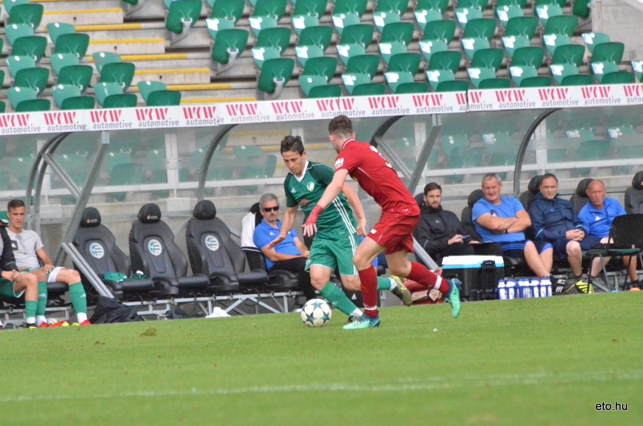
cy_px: 213
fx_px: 8021
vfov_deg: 3.0
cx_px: 322
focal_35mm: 450
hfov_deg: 4.6
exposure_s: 1/4000
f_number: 6.3
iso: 6400
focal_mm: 300
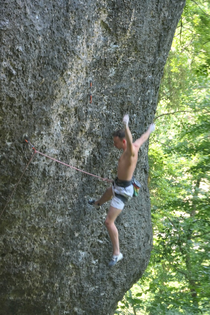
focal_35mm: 205
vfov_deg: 10.0
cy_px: 158
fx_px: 1794
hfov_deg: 6.7
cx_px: 105
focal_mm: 75.2
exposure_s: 1/125
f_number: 6.1
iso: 1250
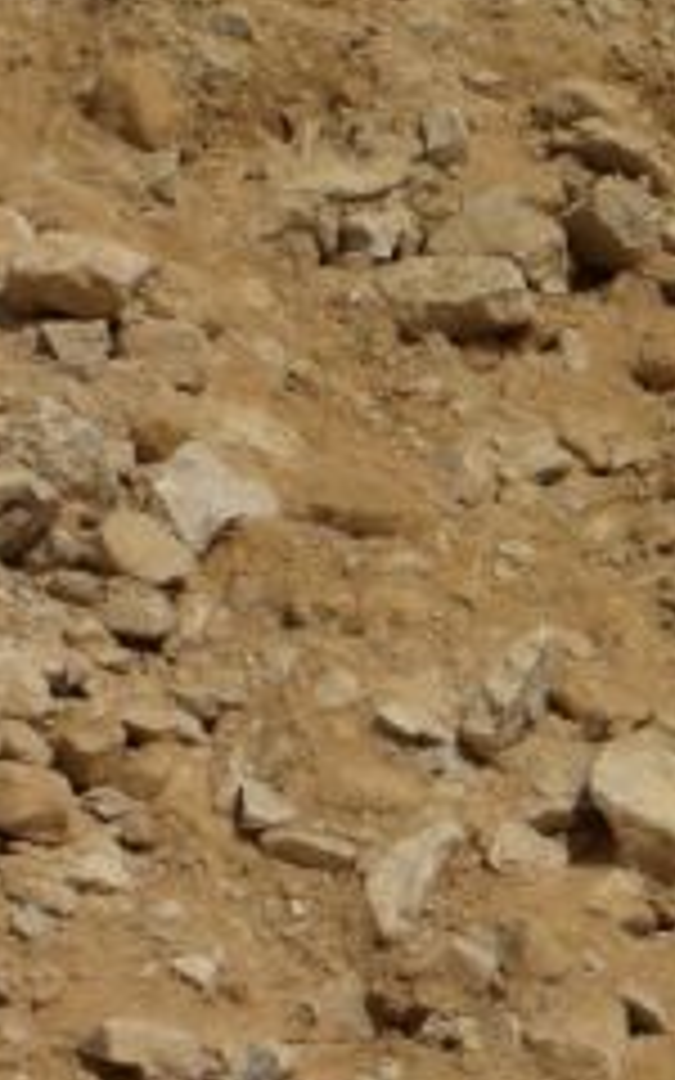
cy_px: 324
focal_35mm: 322
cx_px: 1040
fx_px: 9478
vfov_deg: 6.5
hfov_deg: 4.1
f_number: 14.8
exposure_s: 1/250
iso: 80
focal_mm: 23.7
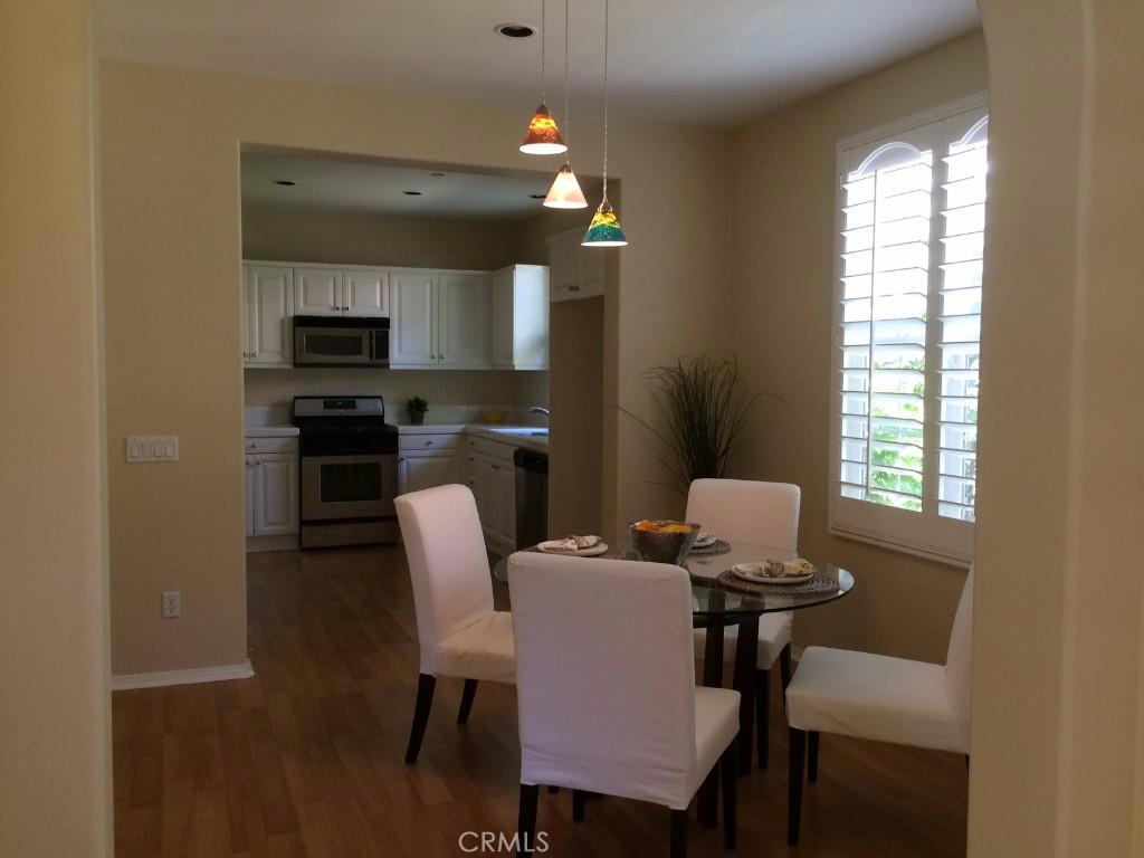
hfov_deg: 61.7
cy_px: 429
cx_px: 572
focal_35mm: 29
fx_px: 958
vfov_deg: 48.2
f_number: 2.2
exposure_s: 1/30
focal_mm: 4.15
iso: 50
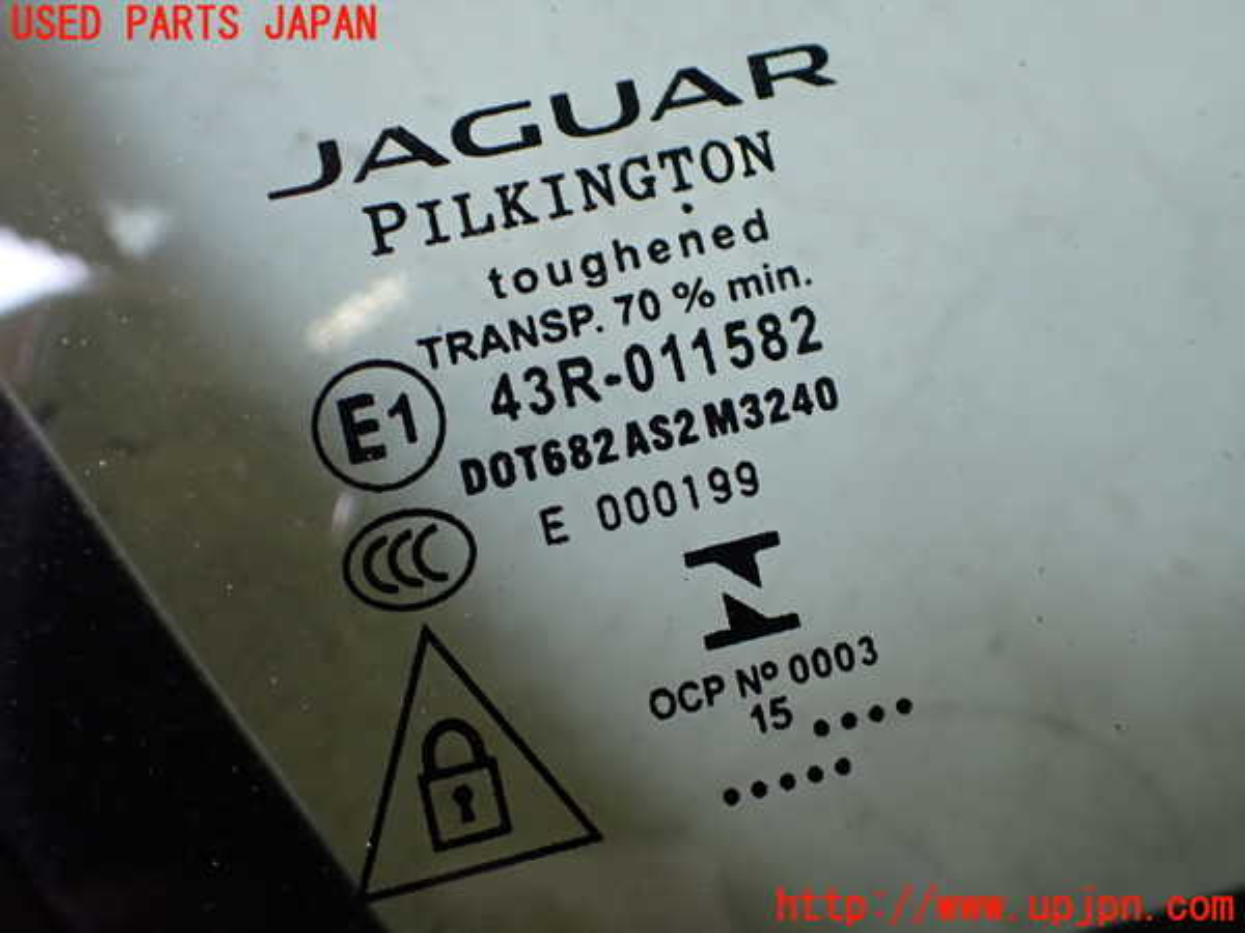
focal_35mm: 30
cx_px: 622
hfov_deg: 60.0
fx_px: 1079
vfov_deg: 46.8
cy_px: 466
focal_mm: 5.4
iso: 200
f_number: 2.3
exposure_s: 1/125
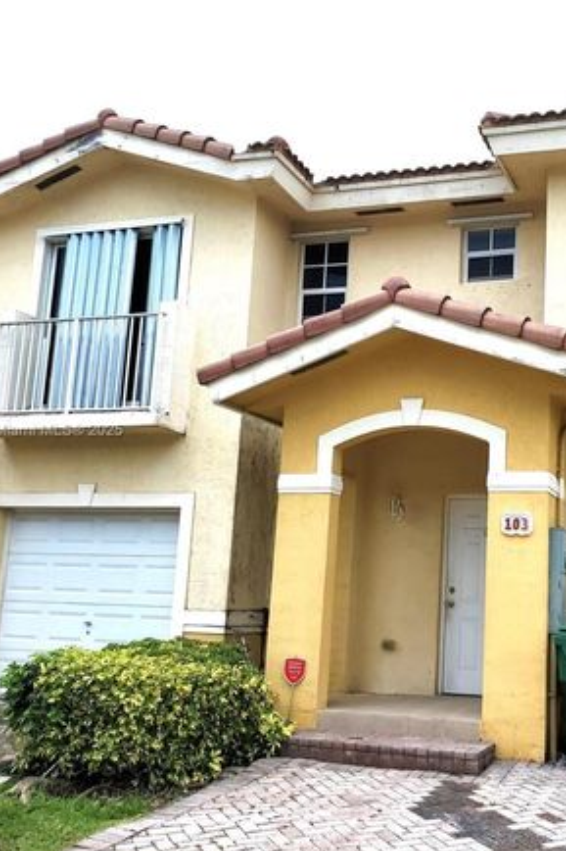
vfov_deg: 51.9
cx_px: 472
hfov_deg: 34.5
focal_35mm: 37
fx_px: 873
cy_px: 432
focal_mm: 4.3
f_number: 2.4
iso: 50
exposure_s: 1/1735
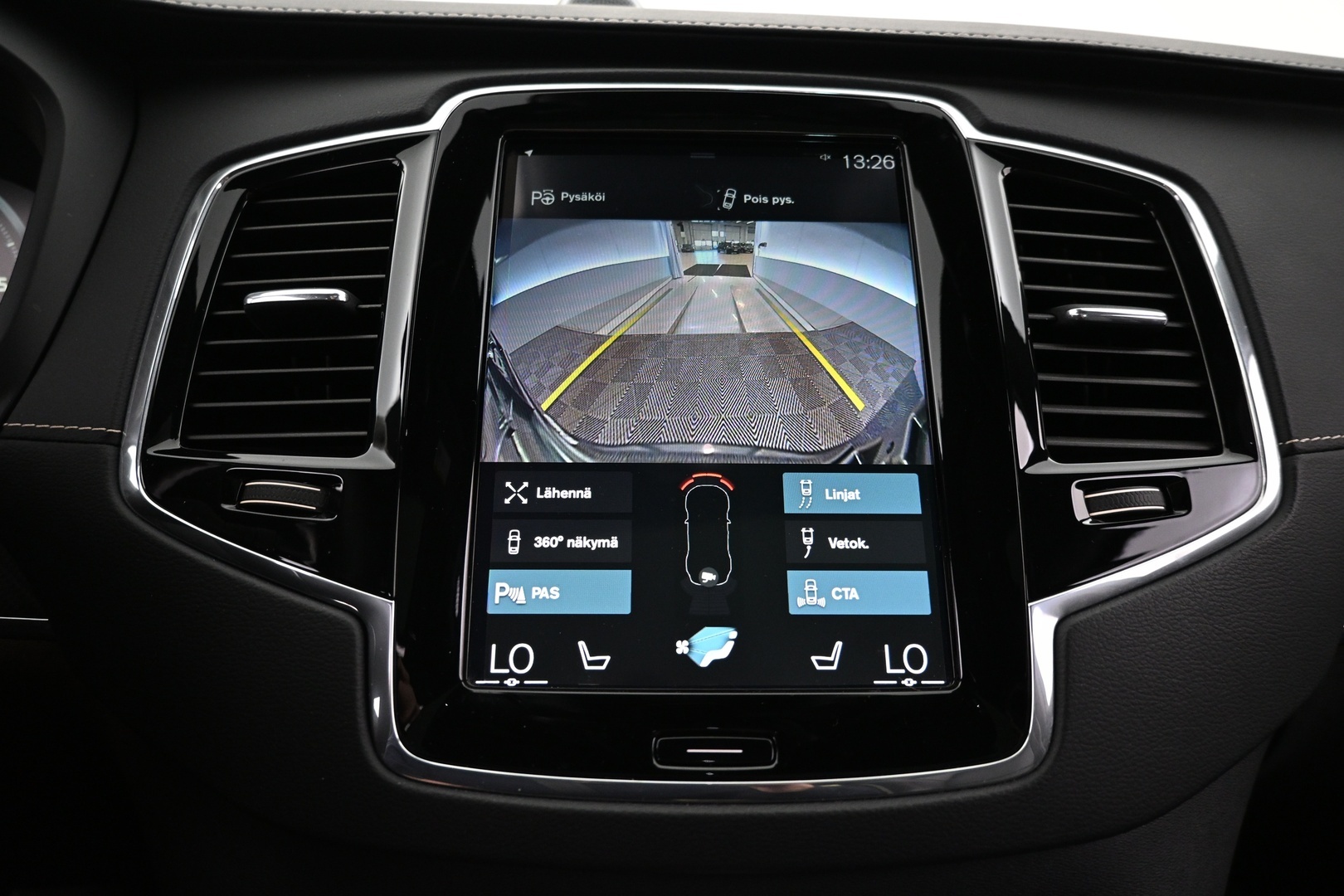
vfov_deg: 53.1
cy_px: 448
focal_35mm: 24
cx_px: 672
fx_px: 896
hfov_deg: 73.7
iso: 1600
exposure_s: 1/25
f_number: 3.5
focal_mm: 16
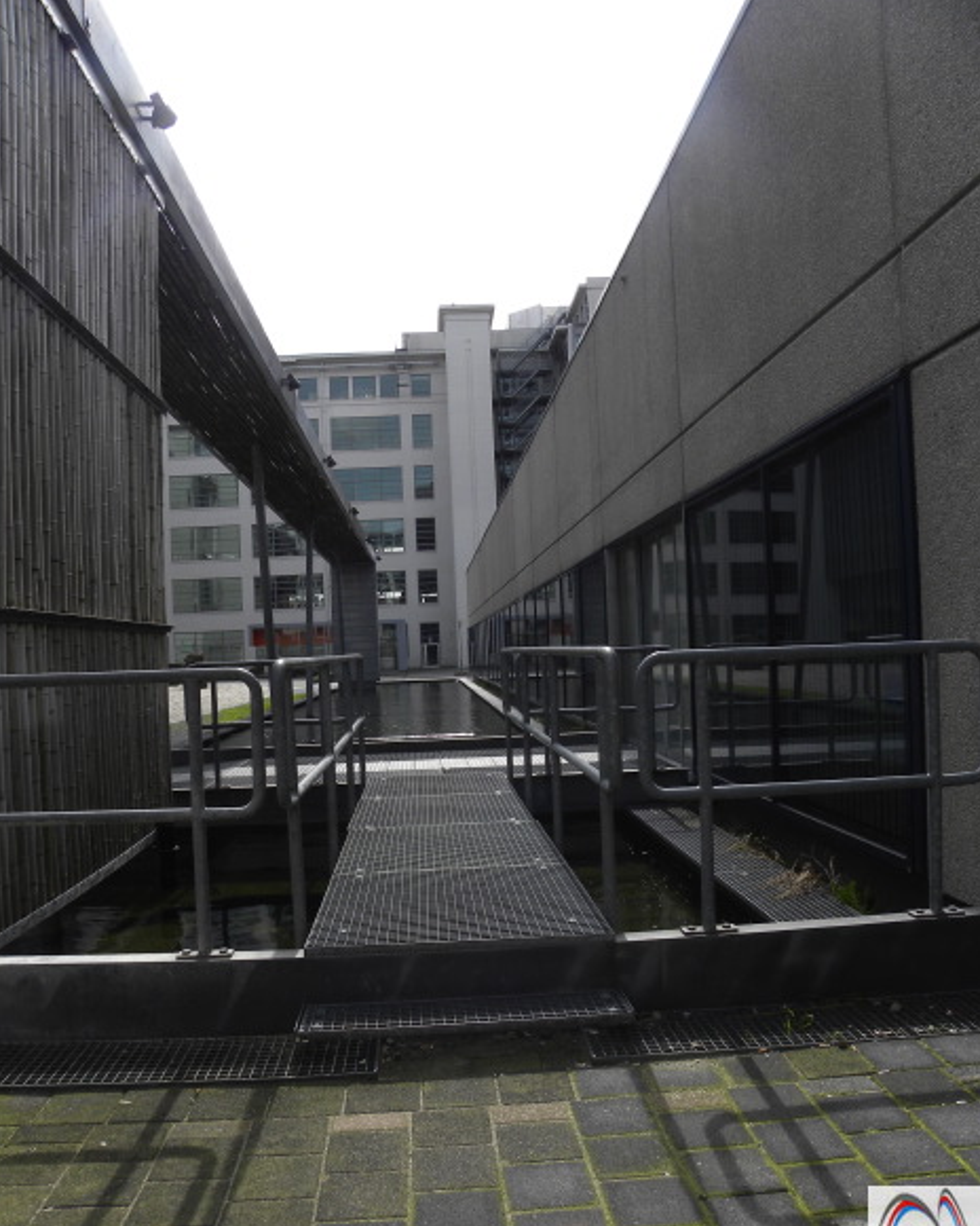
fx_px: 1015
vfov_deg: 62.2
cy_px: 636
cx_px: 488
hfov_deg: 51.5
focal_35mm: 28
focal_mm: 4.6
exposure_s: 1/284
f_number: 5
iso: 64
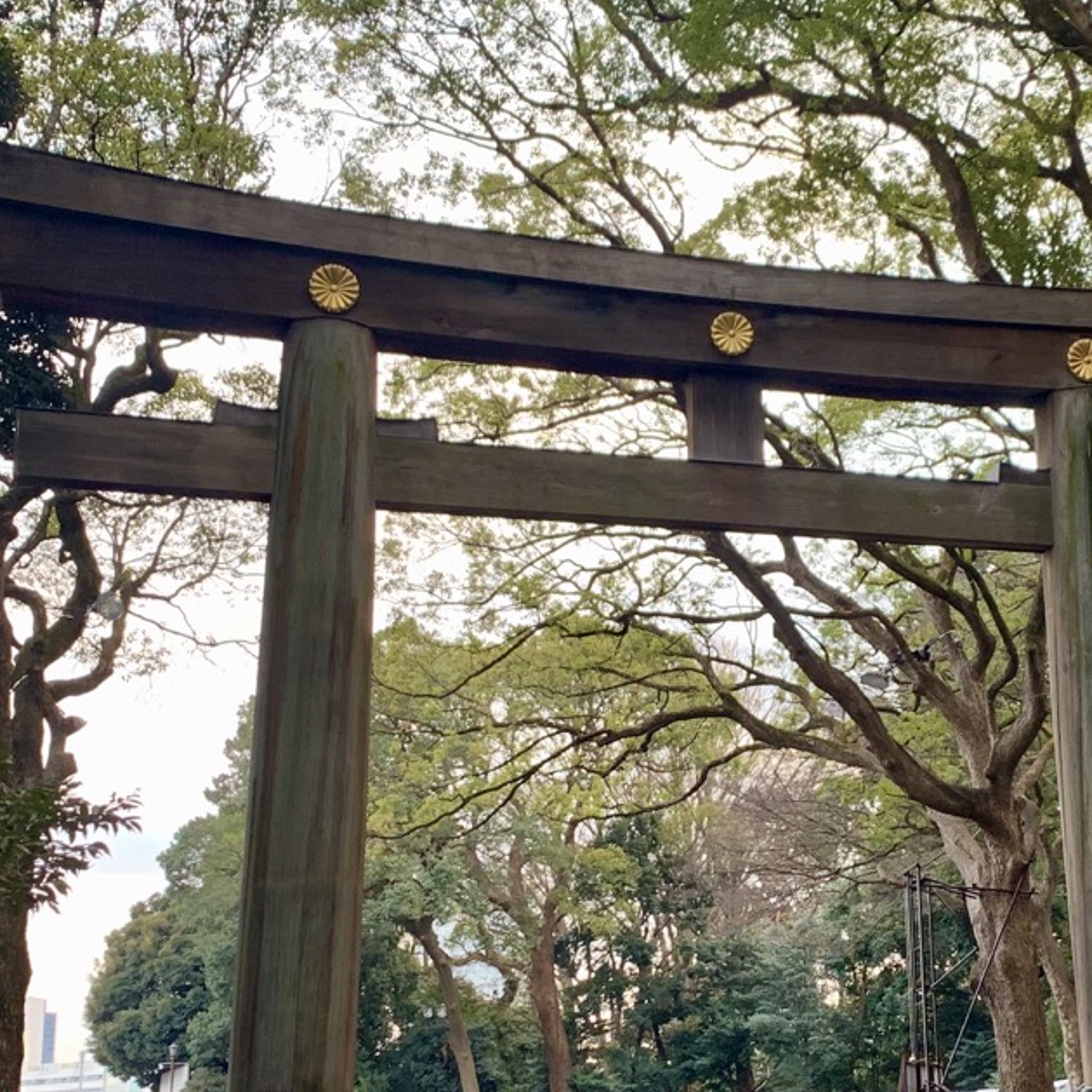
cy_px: 649
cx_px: 655
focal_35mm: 39
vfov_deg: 42.7
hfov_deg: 42.6
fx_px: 1392
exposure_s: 1/69
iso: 100
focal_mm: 4.25
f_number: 1.8
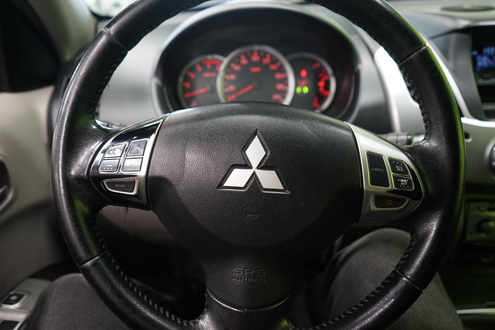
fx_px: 412
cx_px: 248
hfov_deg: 61.9
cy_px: 165
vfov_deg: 43.6
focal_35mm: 30
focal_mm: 30
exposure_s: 1/60
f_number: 3.5
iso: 2000
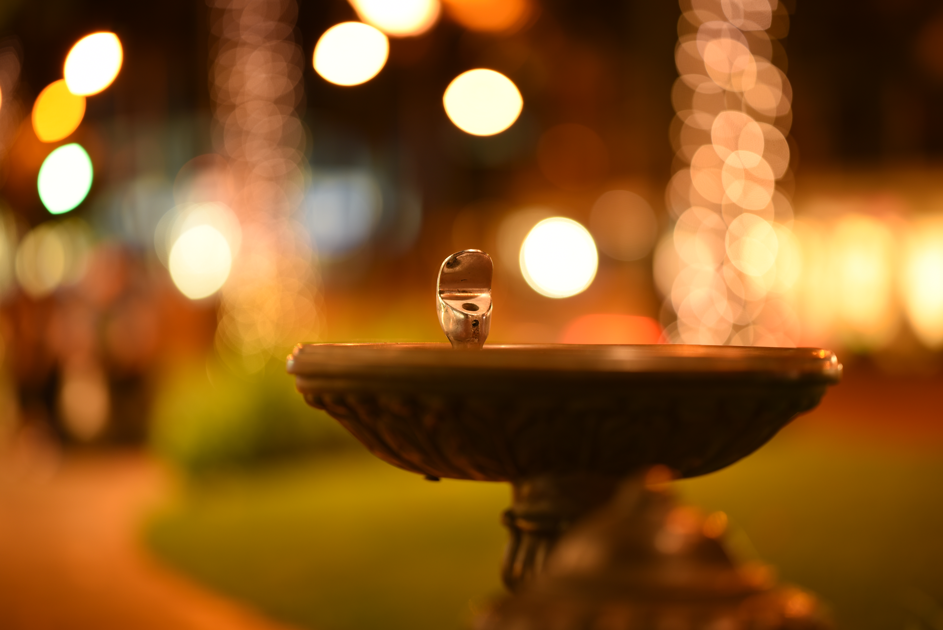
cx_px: 472
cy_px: 315
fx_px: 2227
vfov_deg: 16.1
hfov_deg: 23.9
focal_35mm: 85
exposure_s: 1/5
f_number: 1.4
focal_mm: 85
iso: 100
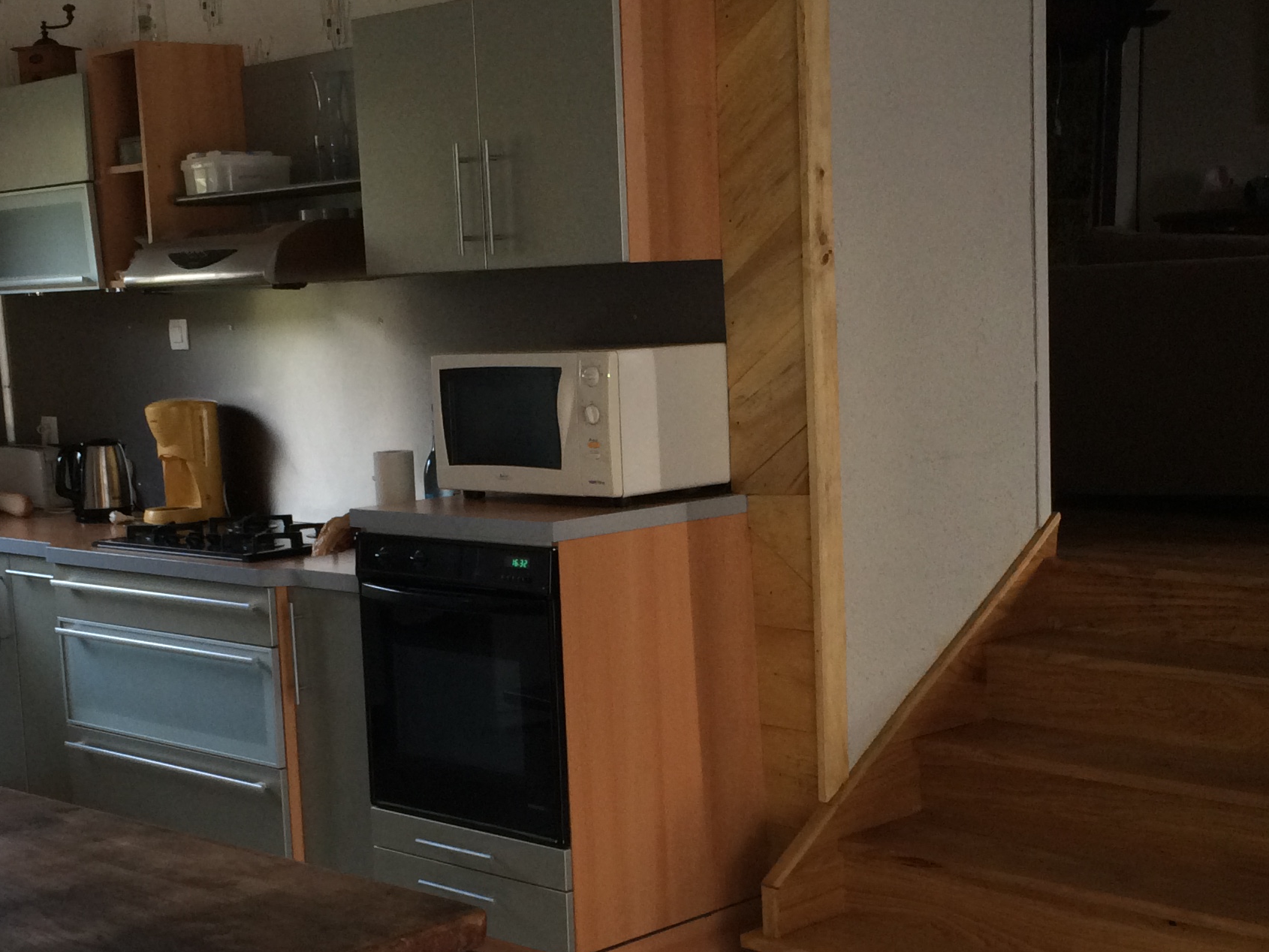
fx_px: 2053
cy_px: 639
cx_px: 558
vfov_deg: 26.0
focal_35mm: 56
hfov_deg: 34.3
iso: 125
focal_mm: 4.15
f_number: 2.2
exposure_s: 1/30
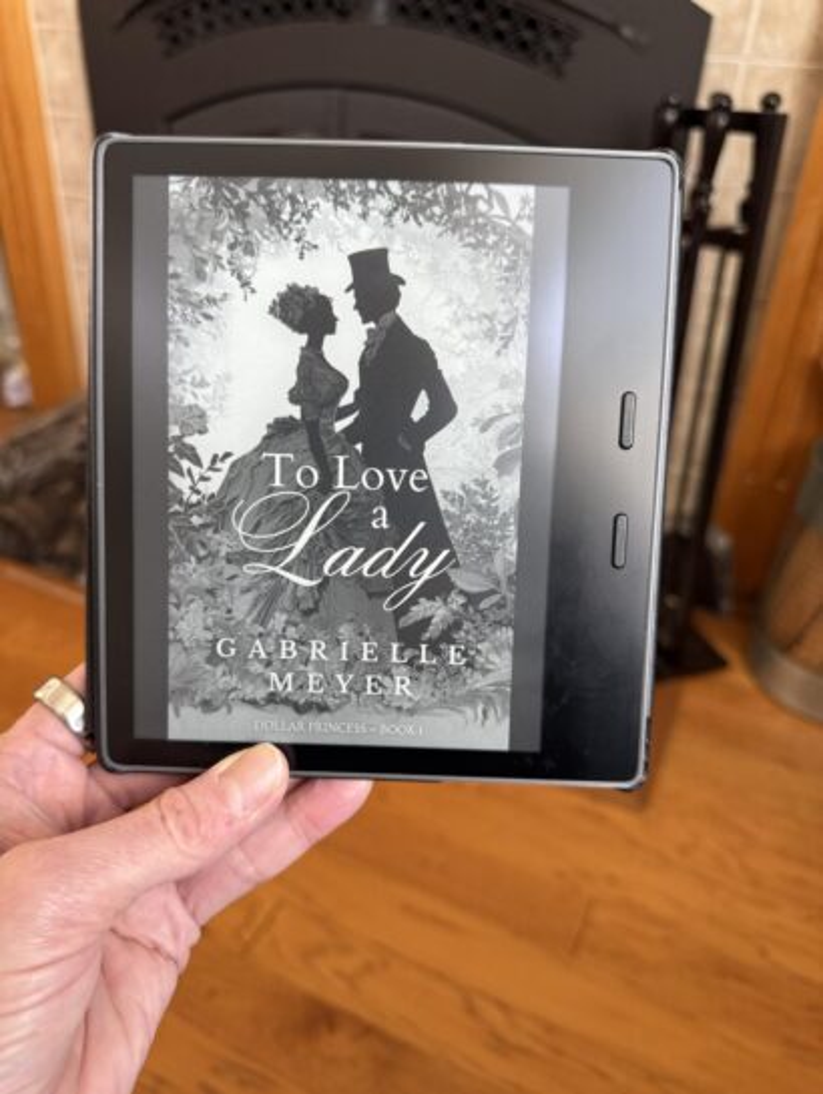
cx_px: 412
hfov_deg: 56.9
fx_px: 759
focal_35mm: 24
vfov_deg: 71.5
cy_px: 547
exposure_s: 1/82
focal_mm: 6.76
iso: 200
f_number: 1.78
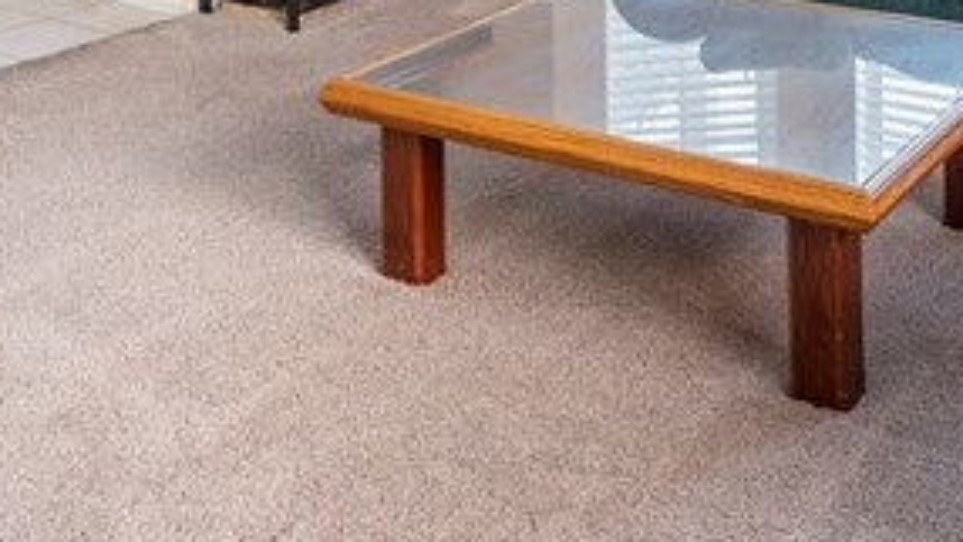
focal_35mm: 60
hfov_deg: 34.9
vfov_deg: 16.5
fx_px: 1532
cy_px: -453
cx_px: 441
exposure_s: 1/2.5
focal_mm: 16
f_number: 6.3
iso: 250
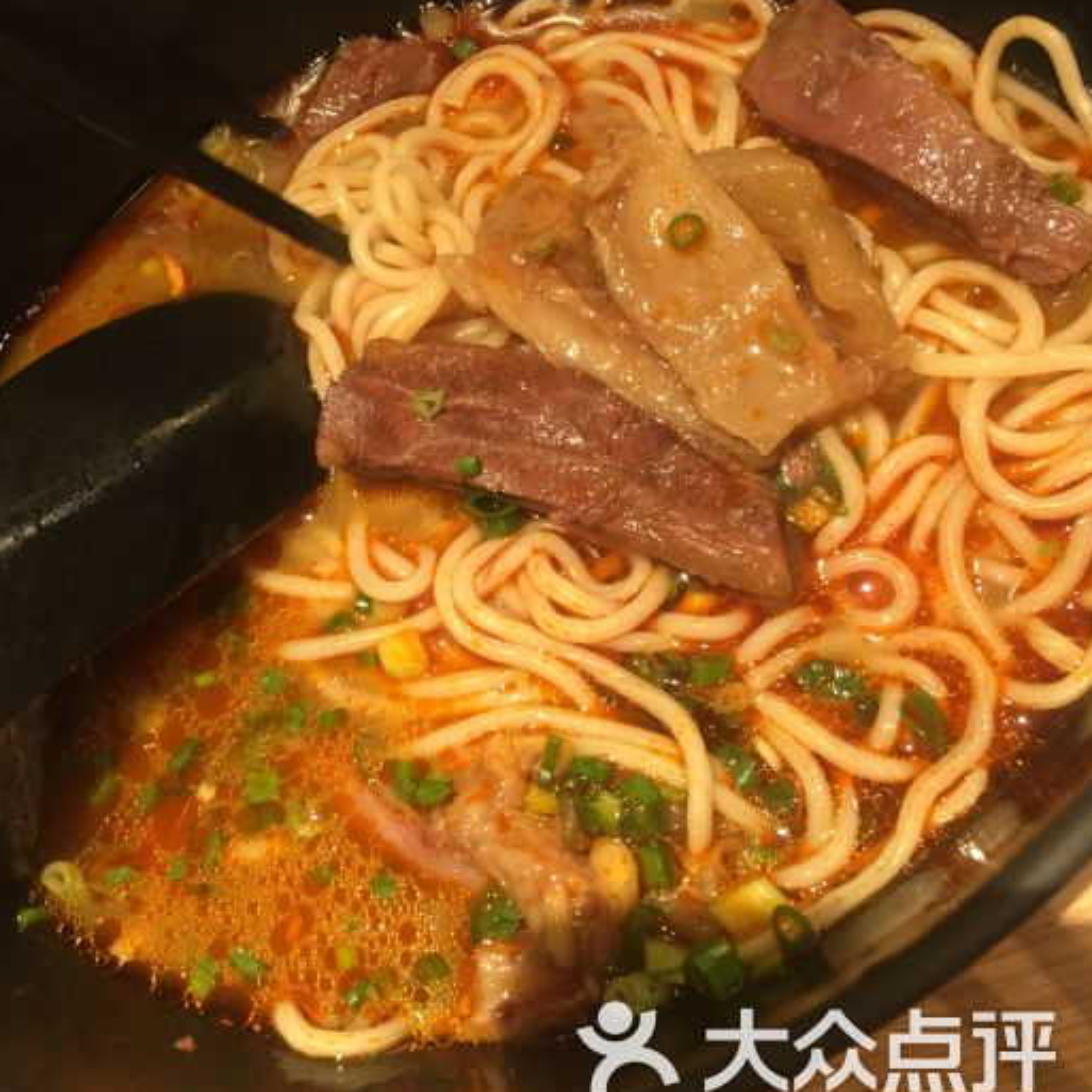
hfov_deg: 47.2
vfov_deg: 46.8
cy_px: 417
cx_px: 552
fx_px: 1249
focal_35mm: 35
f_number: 2.2
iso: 50
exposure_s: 1/17
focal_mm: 4.15
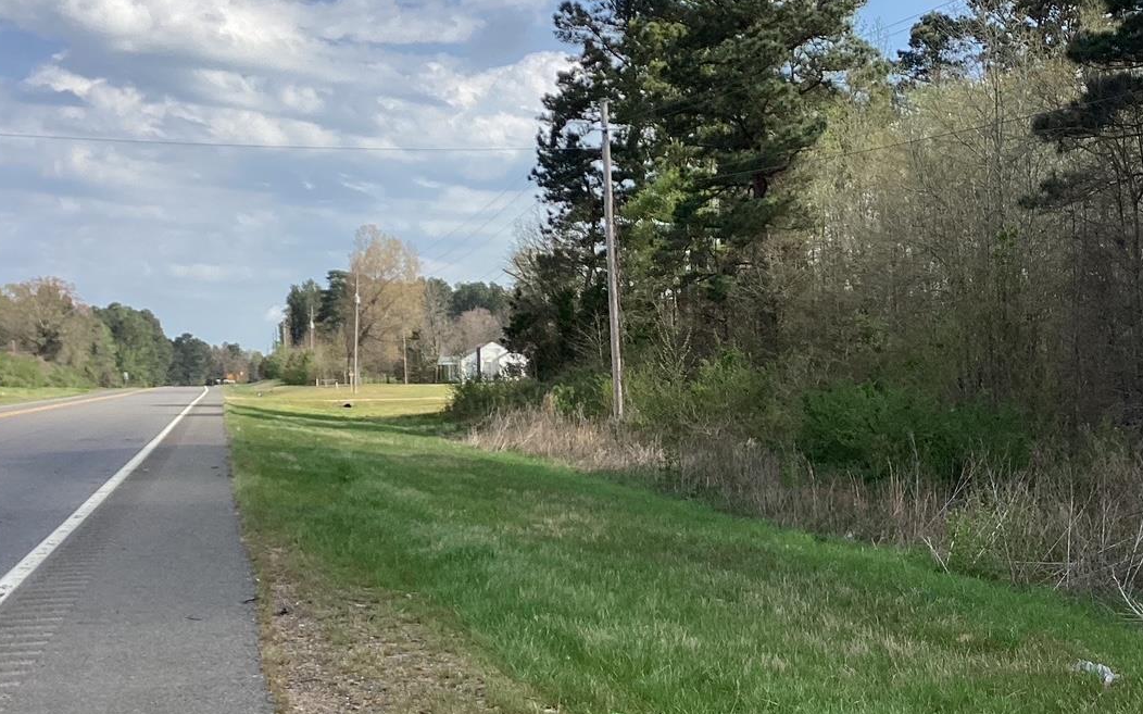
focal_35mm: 51
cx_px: 663
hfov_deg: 39.5
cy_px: 331
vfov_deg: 25.3
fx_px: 1588
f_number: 2.4
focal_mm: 3.3
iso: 25
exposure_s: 1/1164
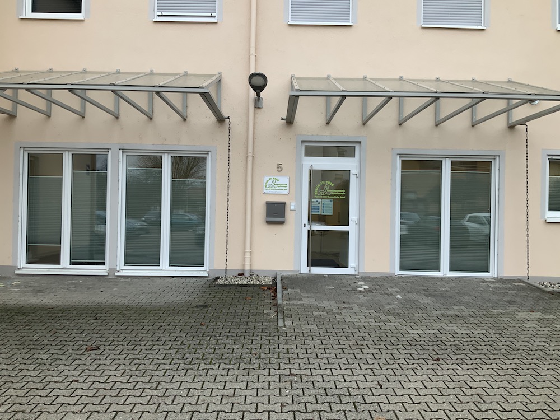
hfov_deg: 61.7
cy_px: 210
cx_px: 280
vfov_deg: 48.2
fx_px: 469
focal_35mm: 29
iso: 16
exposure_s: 1/133
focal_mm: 3
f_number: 1.8
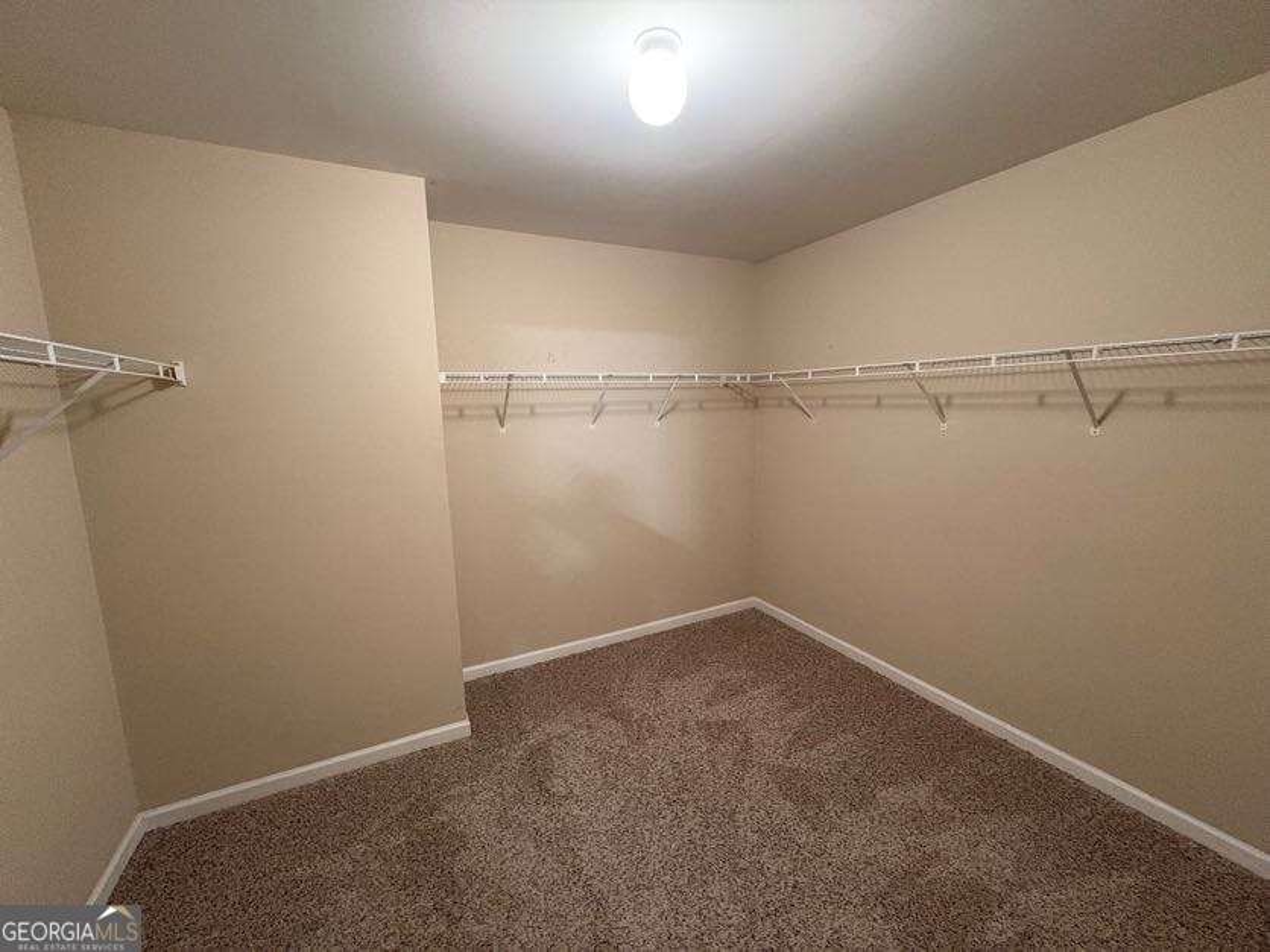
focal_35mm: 14
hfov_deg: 102.1
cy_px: 476
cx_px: 635
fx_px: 514
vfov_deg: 85.7
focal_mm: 2.22
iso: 500
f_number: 2.2
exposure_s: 1/60
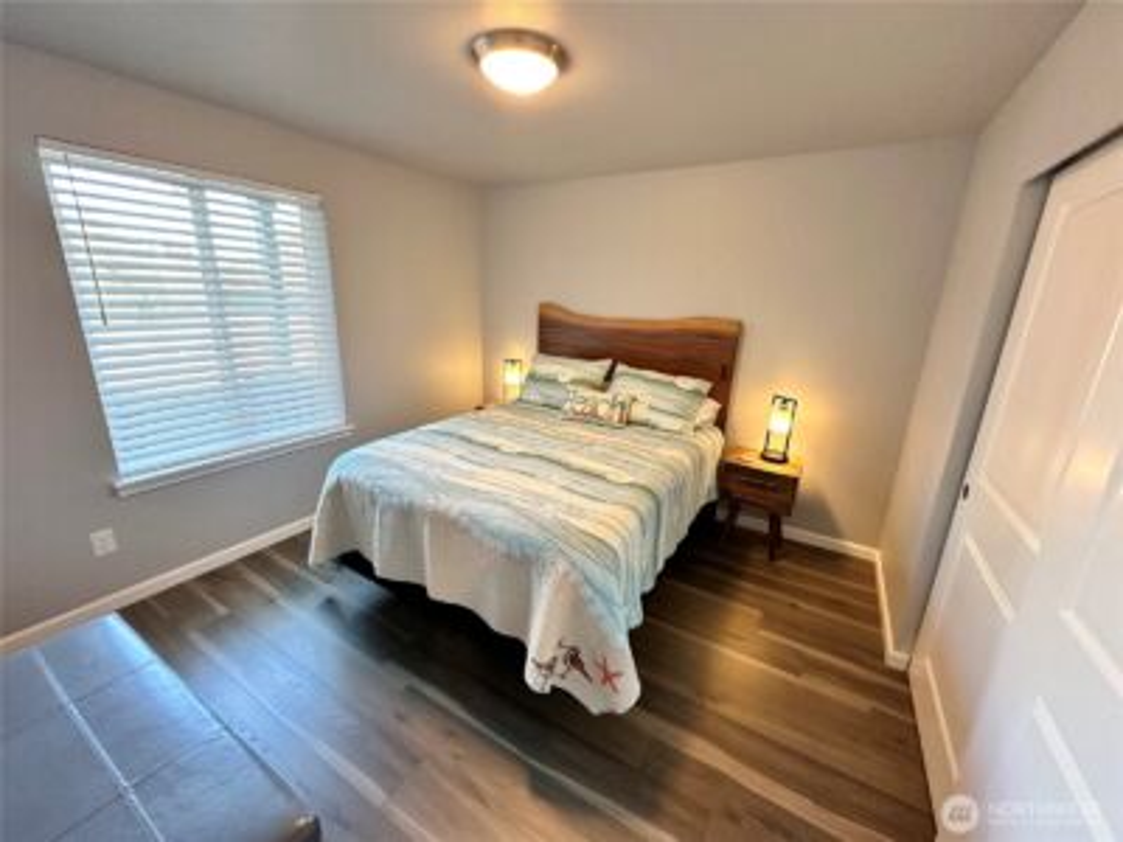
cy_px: 421
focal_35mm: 14
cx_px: 562
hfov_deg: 102.1
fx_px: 454
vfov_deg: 85.7
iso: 320
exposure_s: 1/60
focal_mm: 2.22
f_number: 2.2
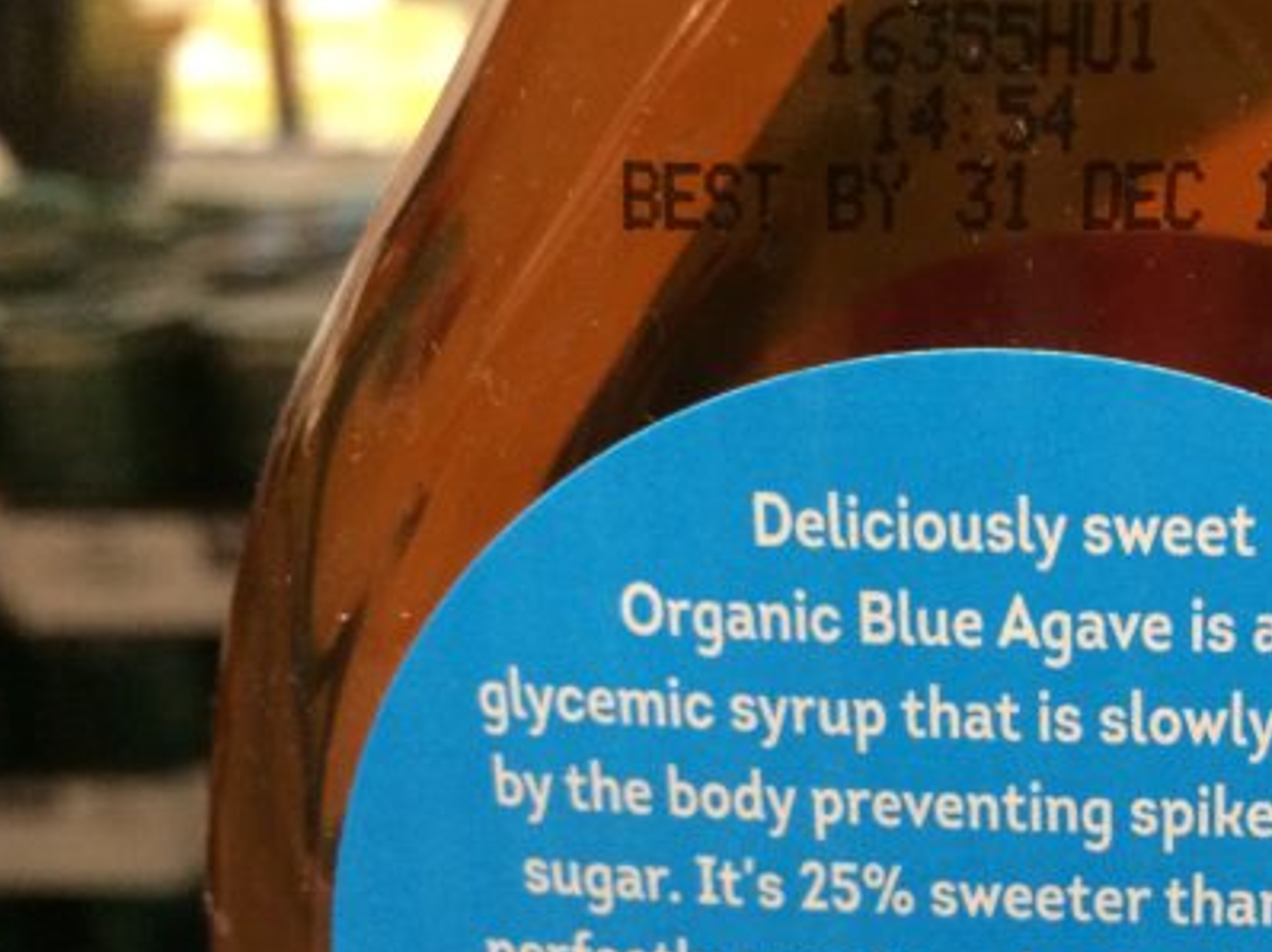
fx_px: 2057
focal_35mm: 56
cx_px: 1135
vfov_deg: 25.9
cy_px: 661
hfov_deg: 32.7
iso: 250
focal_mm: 4.15
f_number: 2.2
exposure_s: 1/30
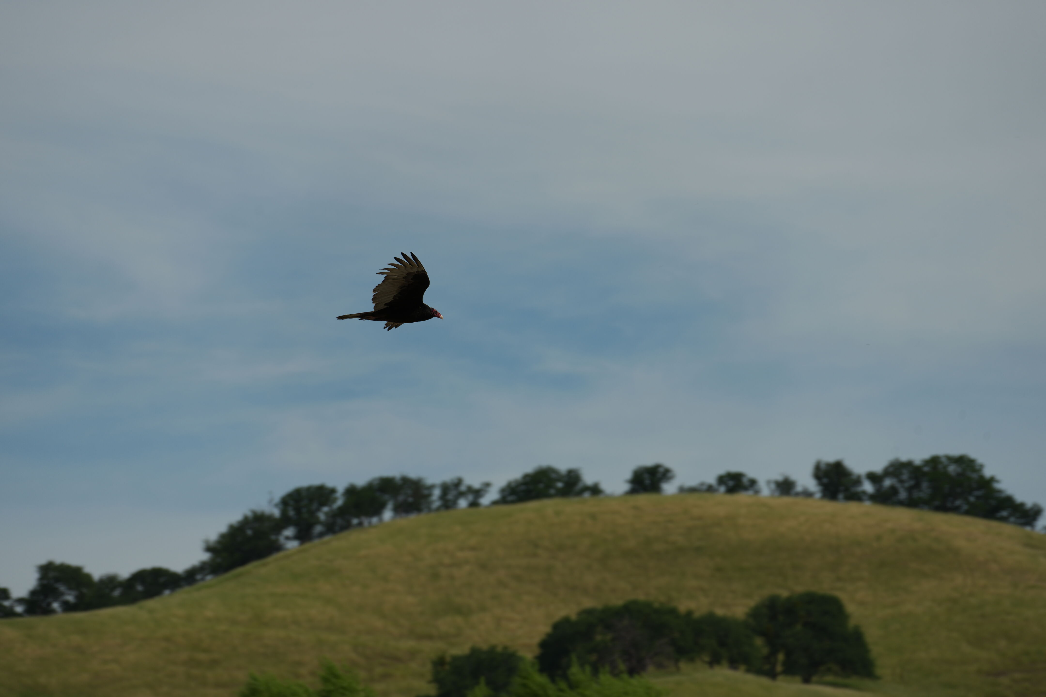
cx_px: 523
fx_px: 8716
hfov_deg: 6.9
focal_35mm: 300
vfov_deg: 4.6
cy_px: 348
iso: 100
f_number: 10
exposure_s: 1/400
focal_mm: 300
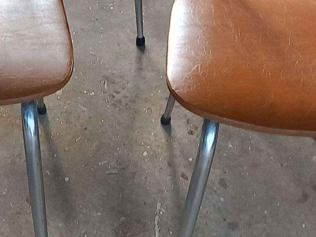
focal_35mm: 100
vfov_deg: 14.2
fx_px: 913
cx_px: 60
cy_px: -65
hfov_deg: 19.4
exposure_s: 1/50
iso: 125
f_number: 1.8
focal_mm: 4
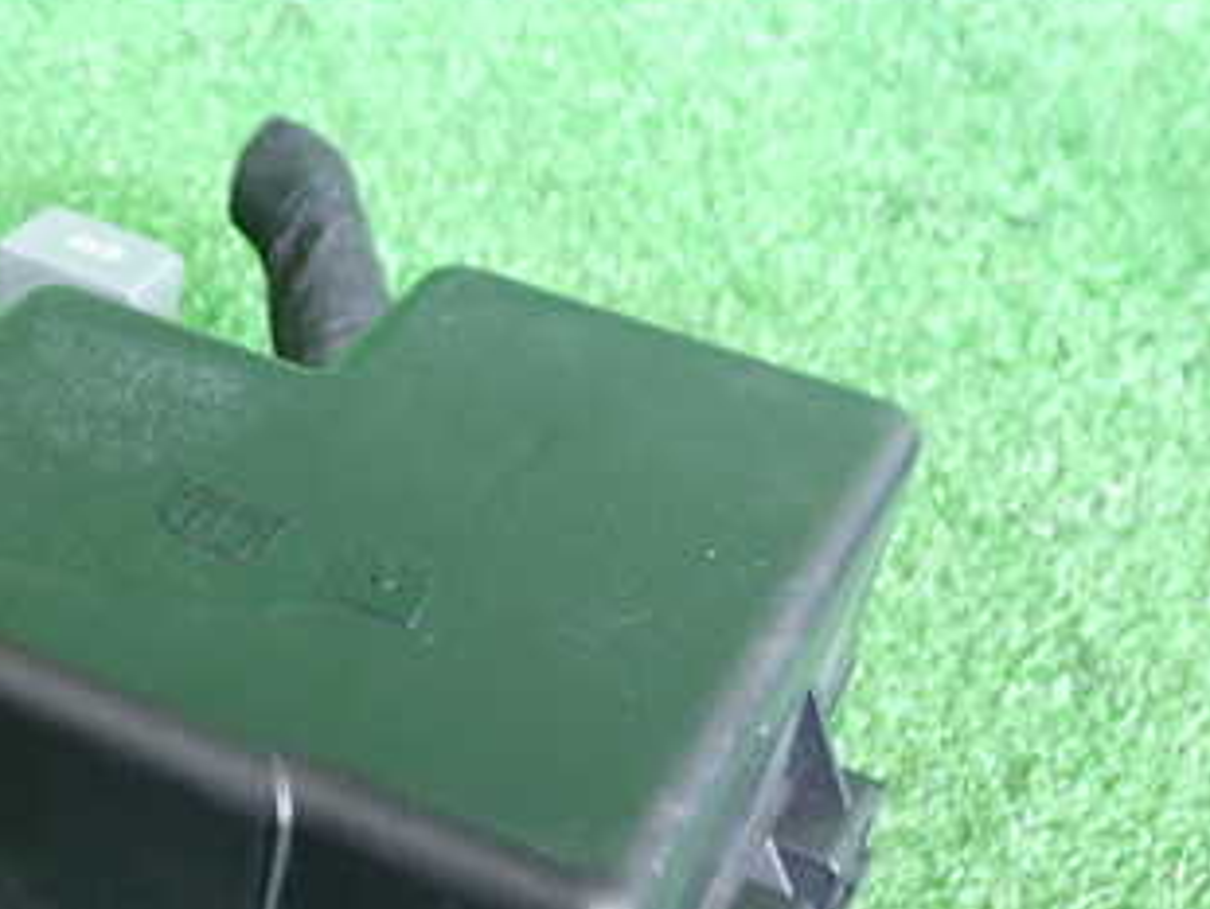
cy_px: 819
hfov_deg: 31.5
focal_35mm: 58
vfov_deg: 24.5
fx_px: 2029
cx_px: 105
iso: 500
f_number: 2.3
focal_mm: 5.4
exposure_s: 1/30
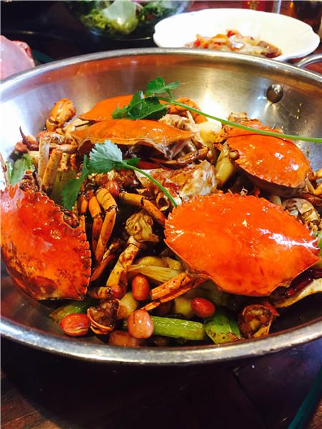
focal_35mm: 29
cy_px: 214
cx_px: 161
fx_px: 360
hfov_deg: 48.2
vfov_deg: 61.7
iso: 160
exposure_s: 1/33
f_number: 2.2
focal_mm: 4.15
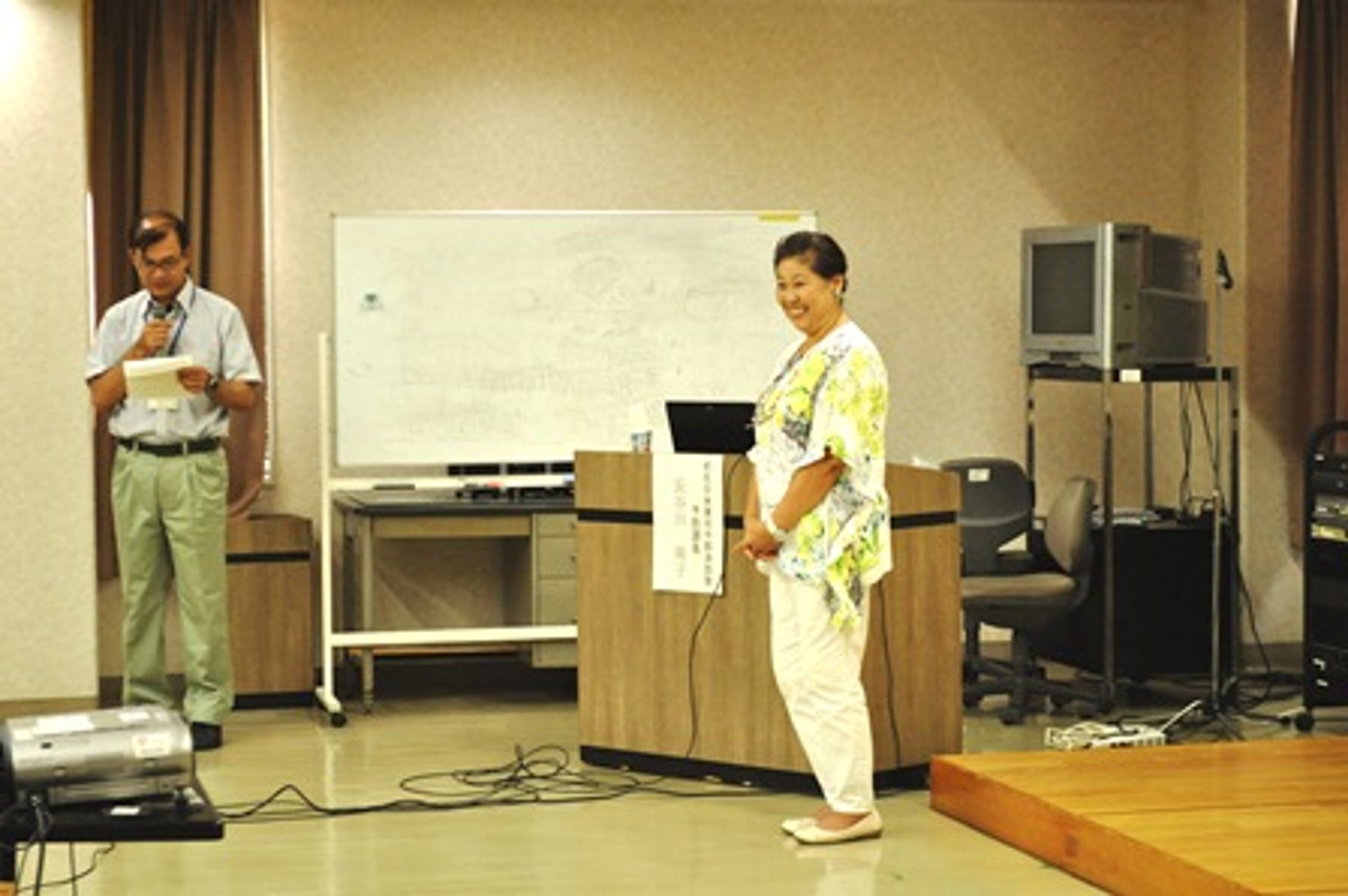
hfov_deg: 24.6
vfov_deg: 16.5
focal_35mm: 82
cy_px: 448
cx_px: 674
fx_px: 3087
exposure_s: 1/200
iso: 2000
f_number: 5.6
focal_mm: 55
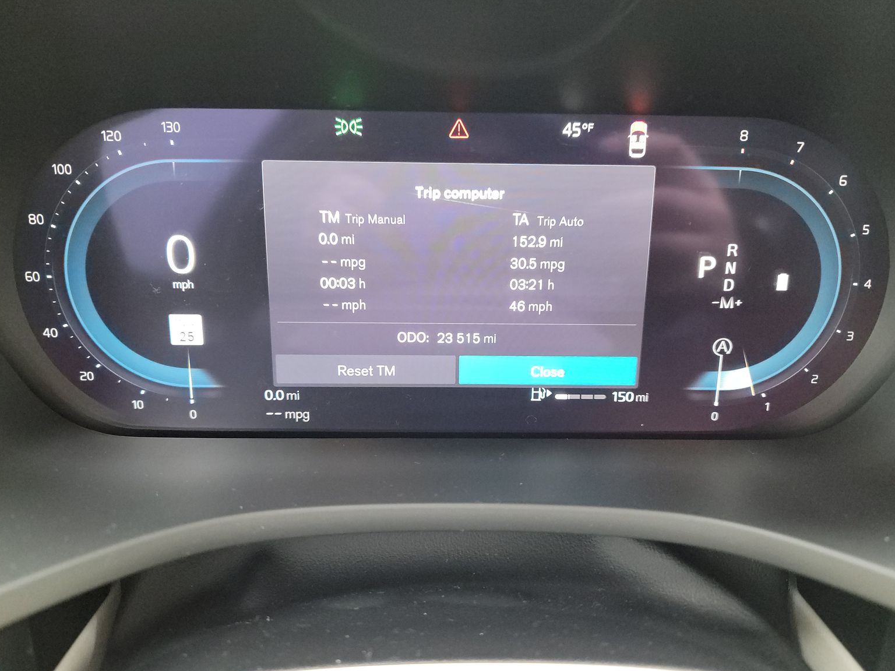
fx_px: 646
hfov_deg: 69.4
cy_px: 336
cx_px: 452
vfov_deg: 54.9
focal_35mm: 25
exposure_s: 1/59
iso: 1826
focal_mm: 6.7
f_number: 1.8
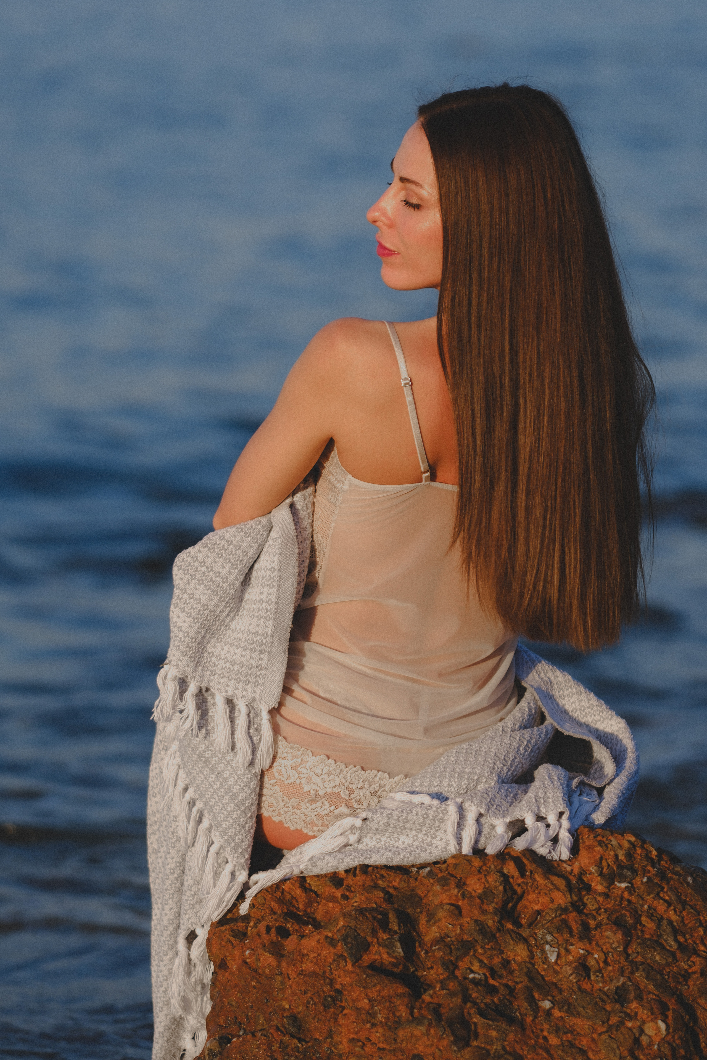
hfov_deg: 10.2
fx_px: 3977
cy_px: 530
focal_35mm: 135
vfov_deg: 15.2
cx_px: 354
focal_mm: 90
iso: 125
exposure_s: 1/1600
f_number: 2
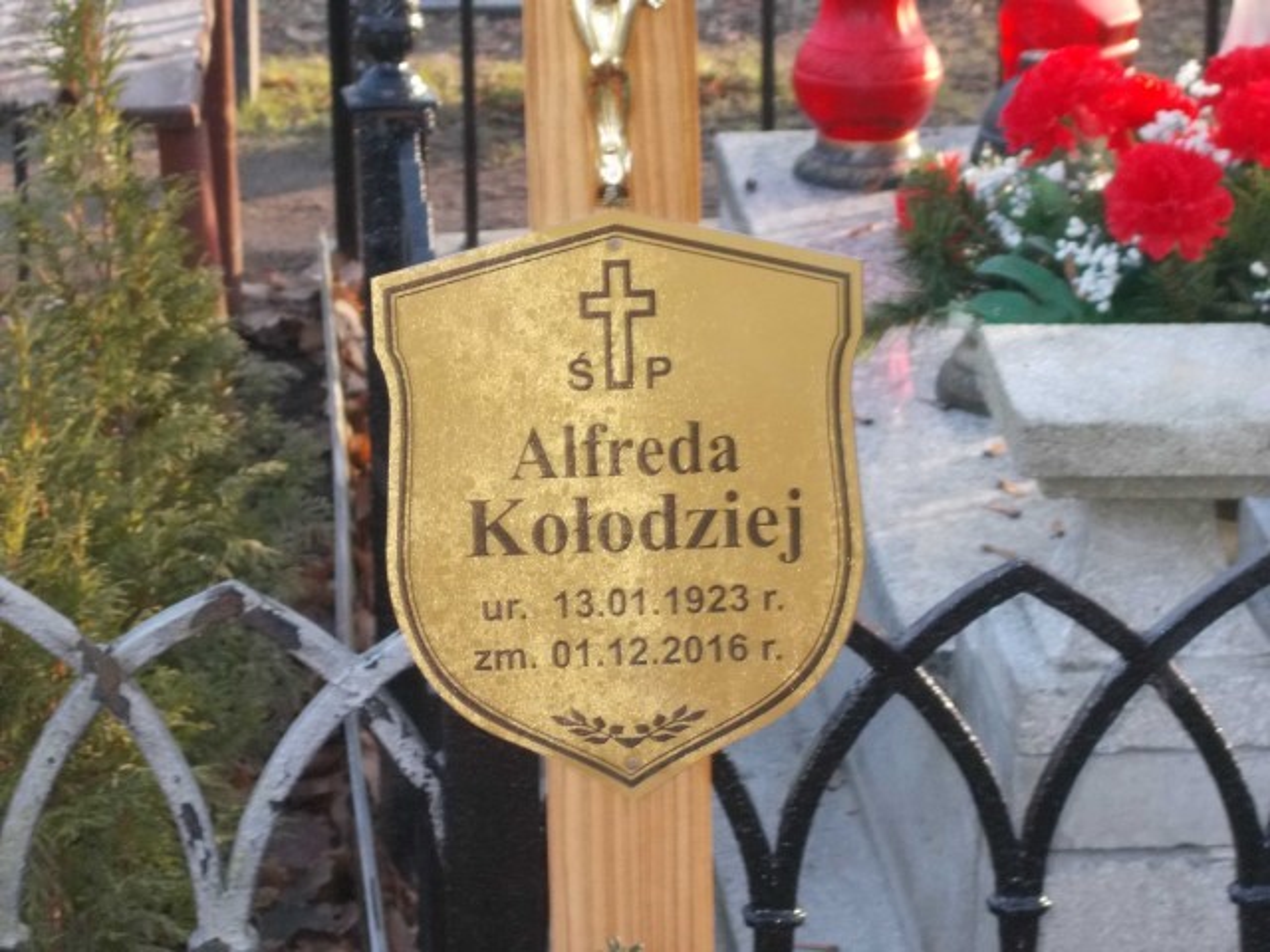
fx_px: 4769
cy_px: 476
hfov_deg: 15.2
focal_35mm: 130
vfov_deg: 11.4
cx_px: 635
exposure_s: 1/60
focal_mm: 23
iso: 400
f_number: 6.5
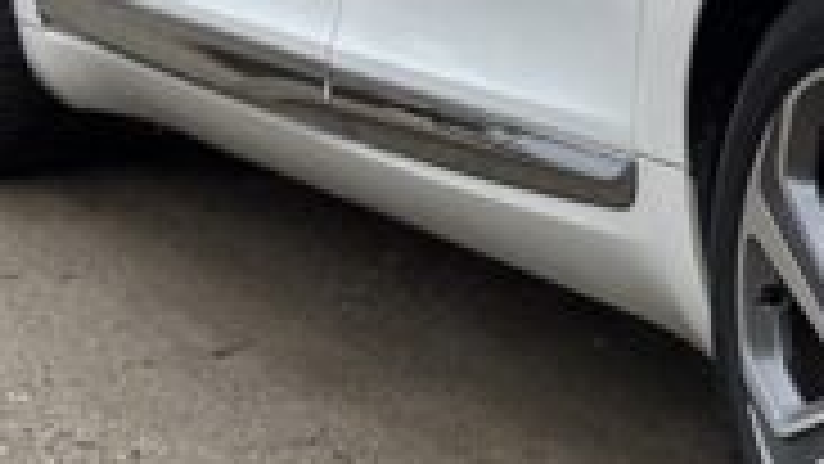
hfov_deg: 9.1
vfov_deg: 5.3
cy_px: -311
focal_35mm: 228
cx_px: 1351
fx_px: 4982
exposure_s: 1/1667
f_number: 1.78
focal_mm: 6.86
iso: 80
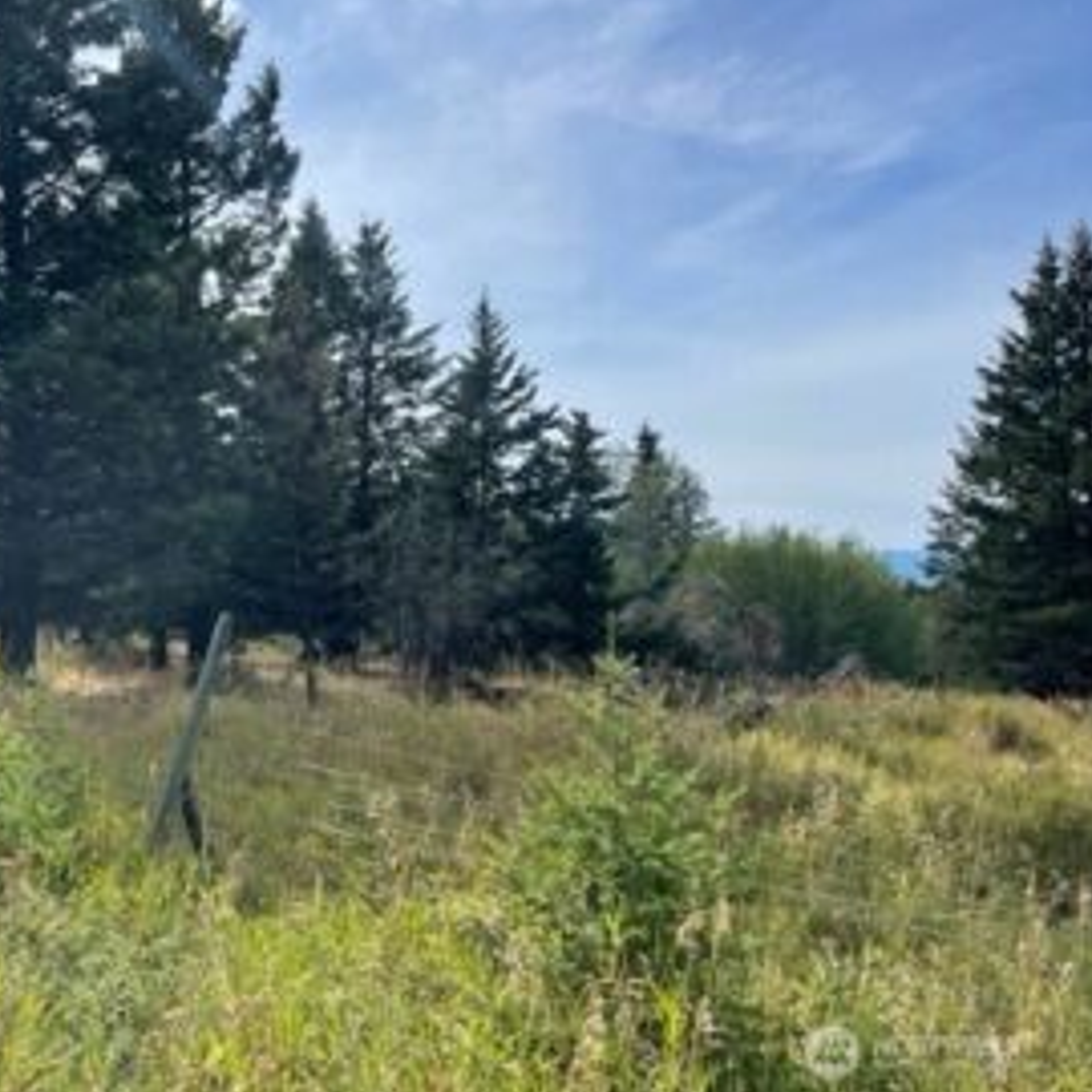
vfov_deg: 48.4
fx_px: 1213
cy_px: 502
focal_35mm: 34
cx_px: 295
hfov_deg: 47.0
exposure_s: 1/4902
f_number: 1.6
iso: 32
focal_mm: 5.1
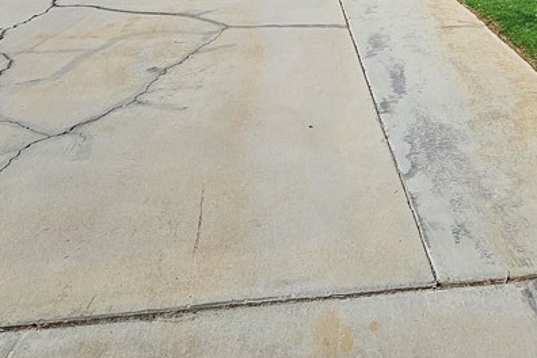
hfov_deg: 52.2
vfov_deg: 29.1
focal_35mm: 35
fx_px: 522
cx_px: 399
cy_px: -129
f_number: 2.2
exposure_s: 1/2679
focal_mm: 1.74
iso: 32
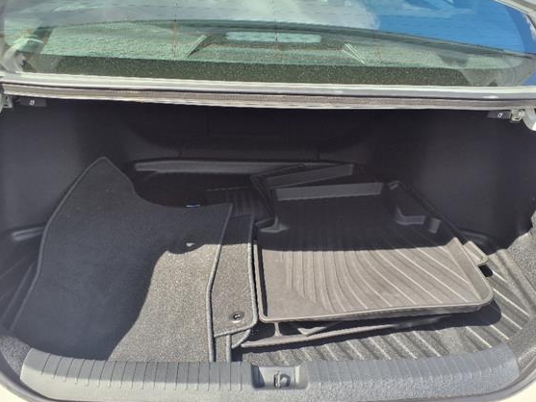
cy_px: 198
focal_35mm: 31
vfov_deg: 45.5
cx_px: 259
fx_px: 480
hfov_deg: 58.3
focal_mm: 3.58
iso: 40
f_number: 1.9
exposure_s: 1/476
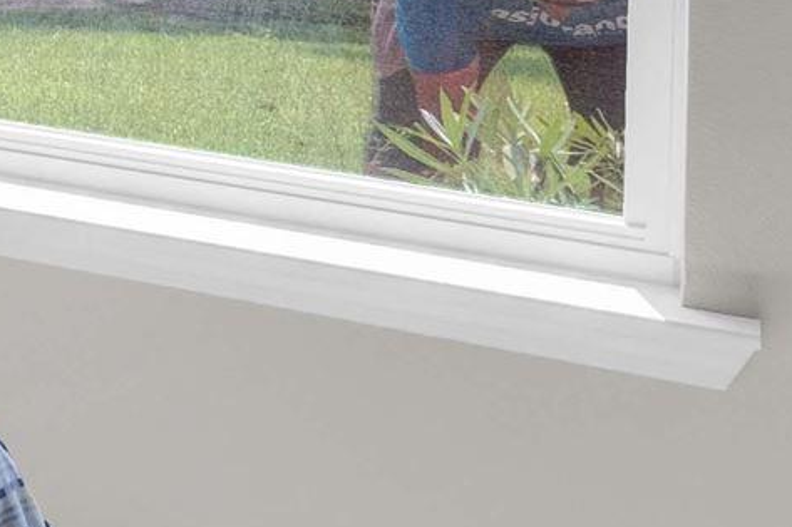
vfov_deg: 11.9
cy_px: -478
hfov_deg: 12.7
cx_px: -1331
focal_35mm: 104
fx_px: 2287
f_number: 8
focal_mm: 16
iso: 1600
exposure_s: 1/160
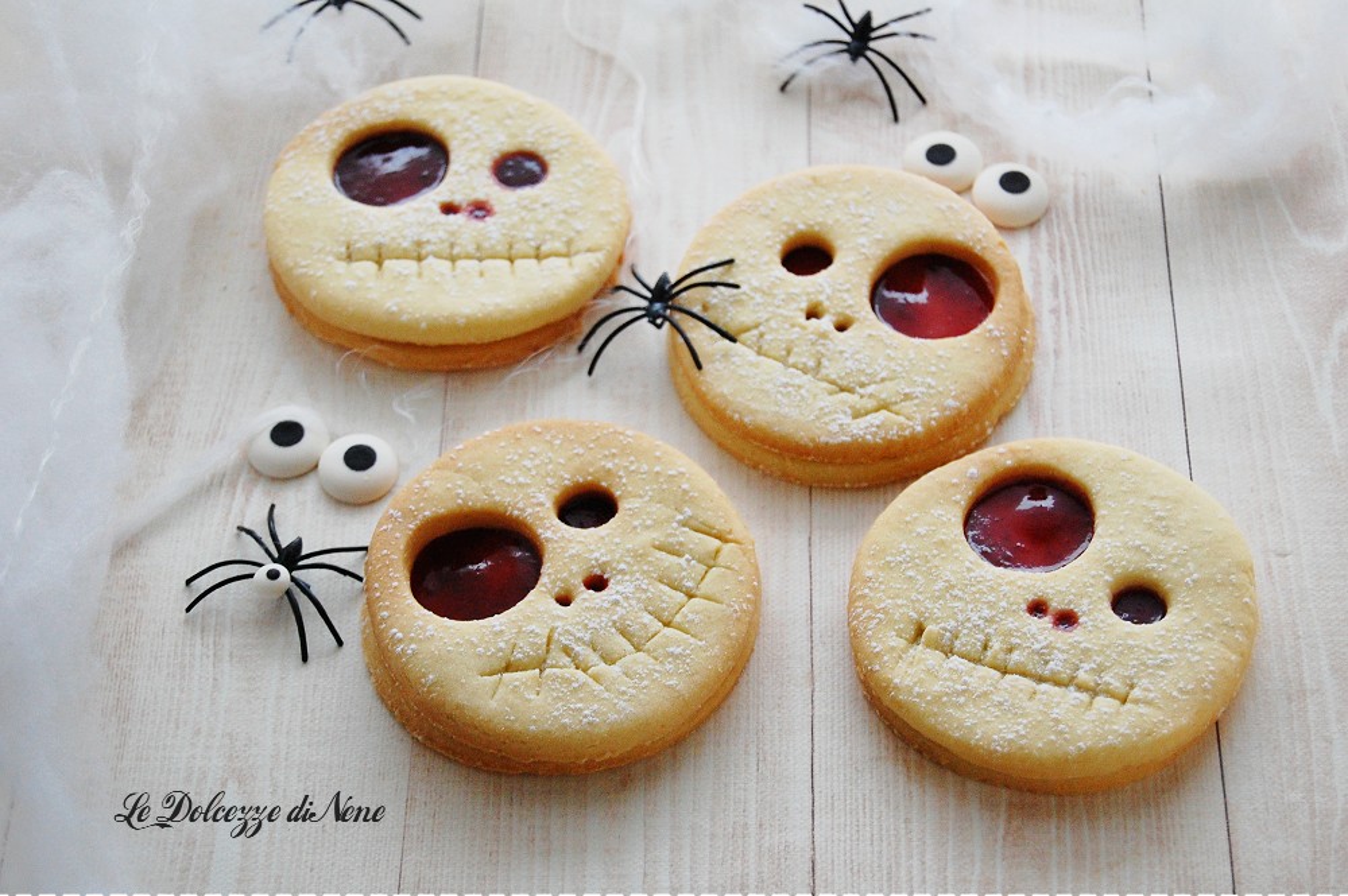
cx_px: 674
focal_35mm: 78
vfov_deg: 17.5
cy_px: 448
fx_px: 2918
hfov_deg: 26.0
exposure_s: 1/40
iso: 800
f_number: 5.6
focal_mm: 52
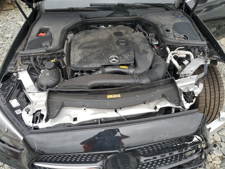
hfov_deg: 67.3
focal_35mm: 26
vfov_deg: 53.1
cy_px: 84
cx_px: 112
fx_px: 169
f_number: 1.5
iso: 69
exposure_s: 1/120
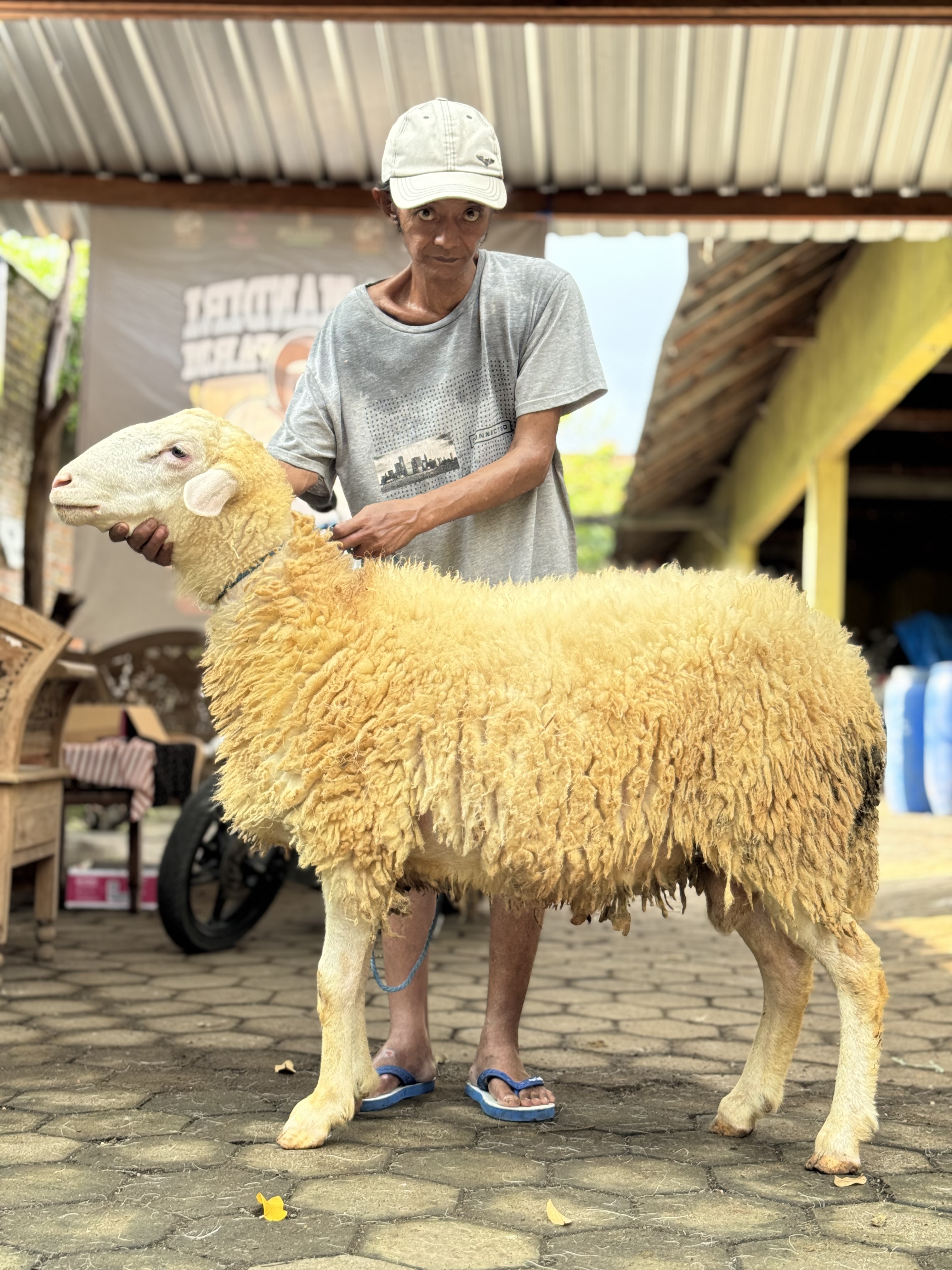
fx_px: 1760
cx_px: 476
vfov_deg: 39.7
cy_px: 635
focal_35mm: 48
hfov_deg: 30.3
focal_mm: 6.76
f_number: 1.78
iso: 80
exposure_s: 1/163
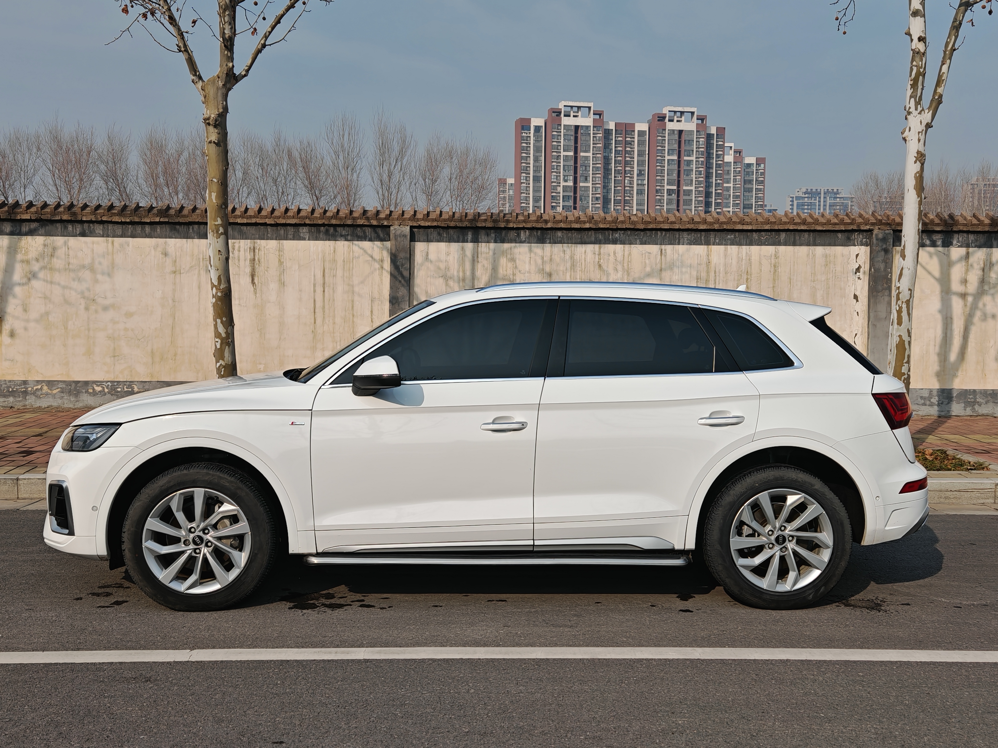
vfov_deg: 37.7
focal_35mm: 38
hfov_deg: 49.0
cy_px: 374
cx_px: 499
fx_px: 1096
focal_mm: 6.67
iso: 50
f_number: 1.9
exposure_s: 1/2500
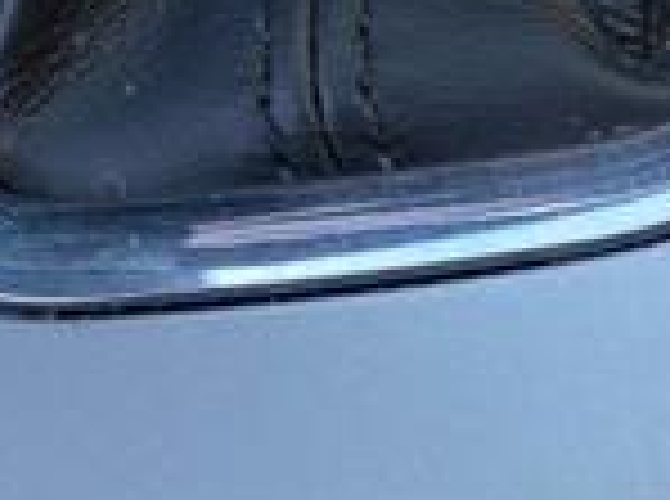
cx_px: 1313
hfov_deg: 14.7
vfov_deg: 11.8
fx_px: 2163
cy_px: 986
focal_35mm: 112
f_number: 1.8
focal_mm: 4.25
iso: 40
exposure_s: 1/121
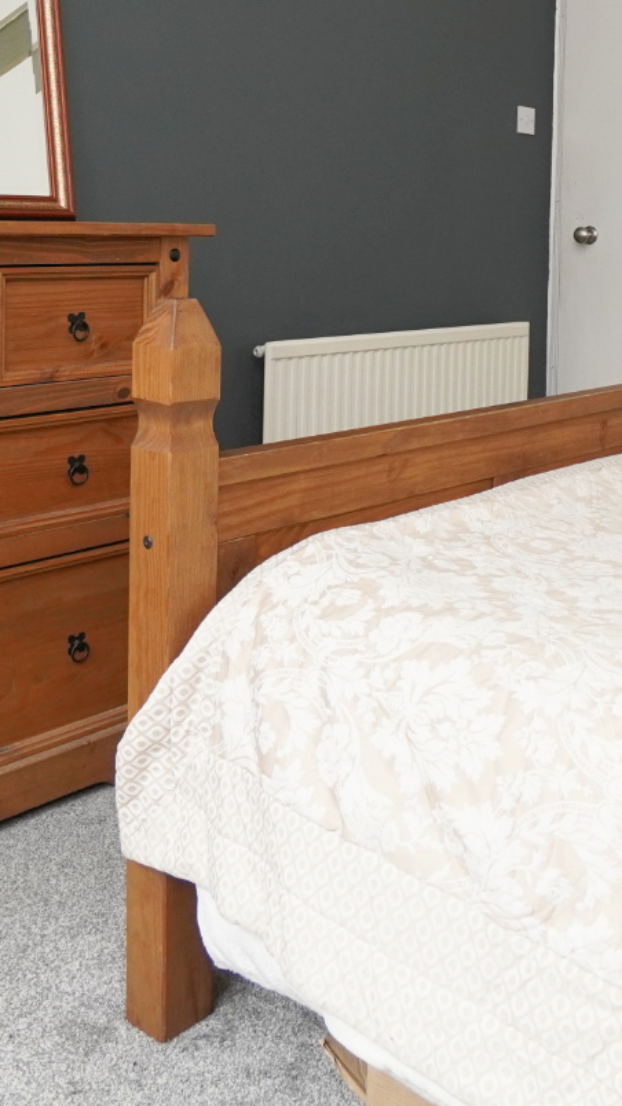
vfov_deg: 48.2
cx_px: 517
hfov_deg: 28.9
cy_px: 254
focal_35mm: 40
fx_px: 1173
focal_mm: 10
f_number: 4
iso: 800
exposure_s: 1/160
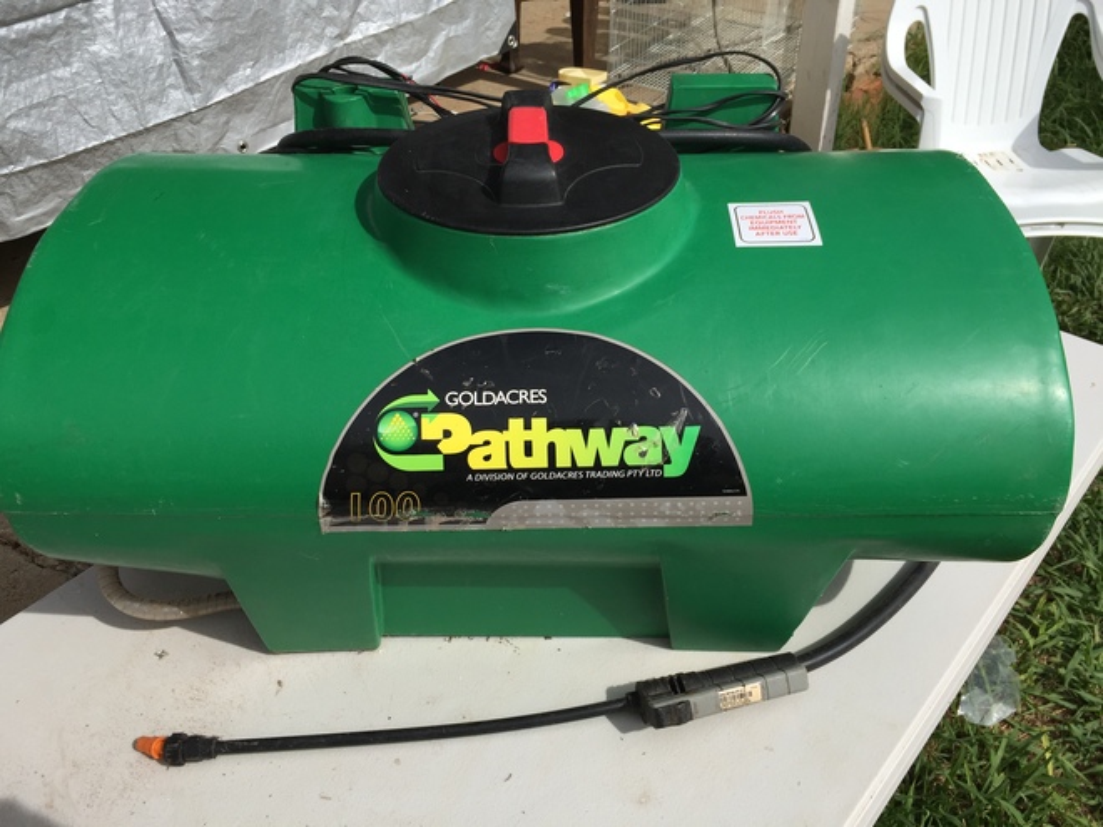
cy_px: 414
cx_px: 552
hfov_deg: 61.7
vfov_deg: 48.2
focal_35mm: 29
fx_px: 924
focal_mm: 4.15
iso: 32
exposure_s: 1/2825
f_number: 2.2
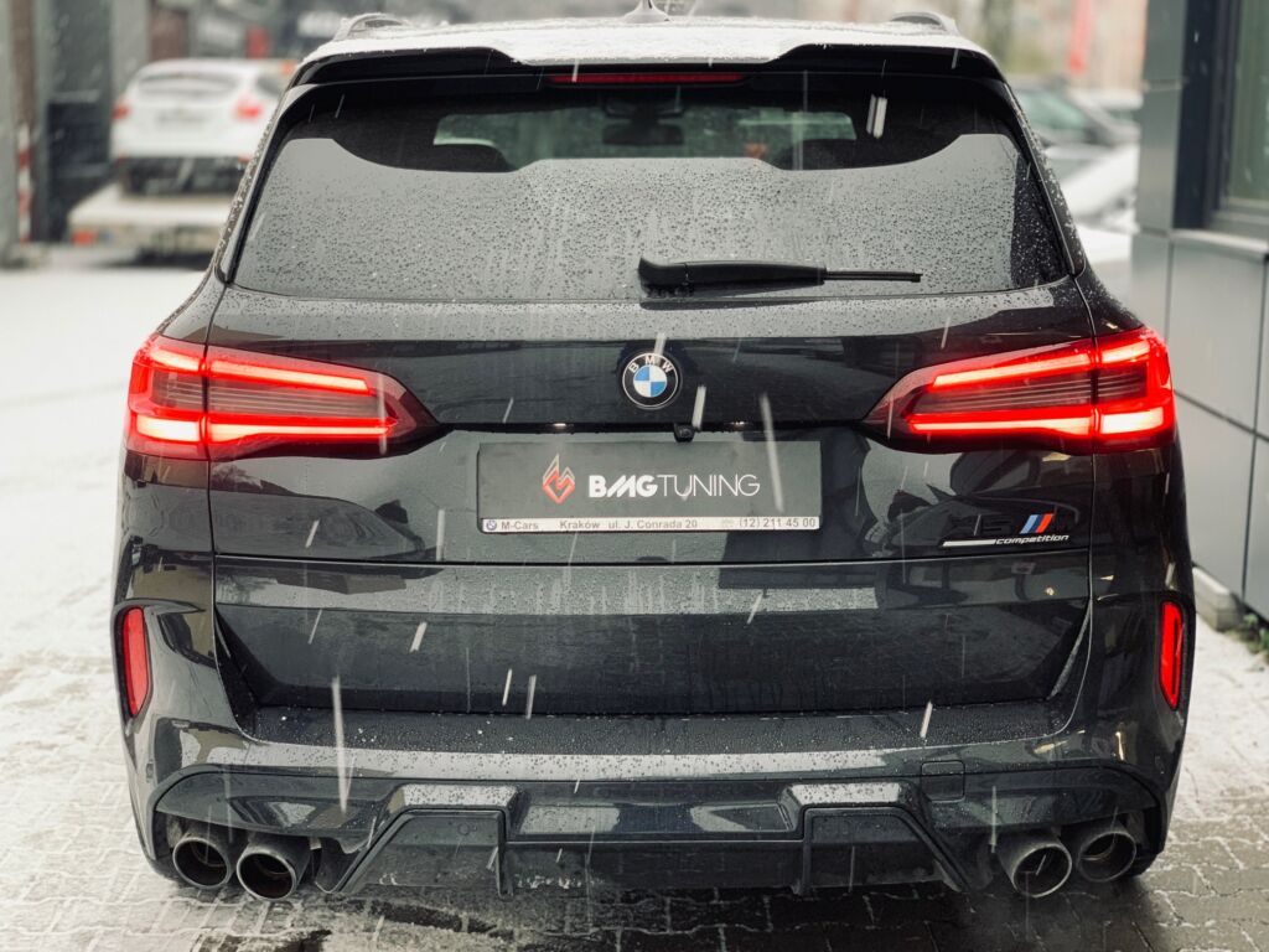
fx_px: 1906
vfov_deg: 28.0
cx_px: 634
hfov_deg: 36.8
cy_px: 476
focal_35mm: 52
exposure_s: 1/60
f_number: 2.4
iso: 160
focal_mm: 6
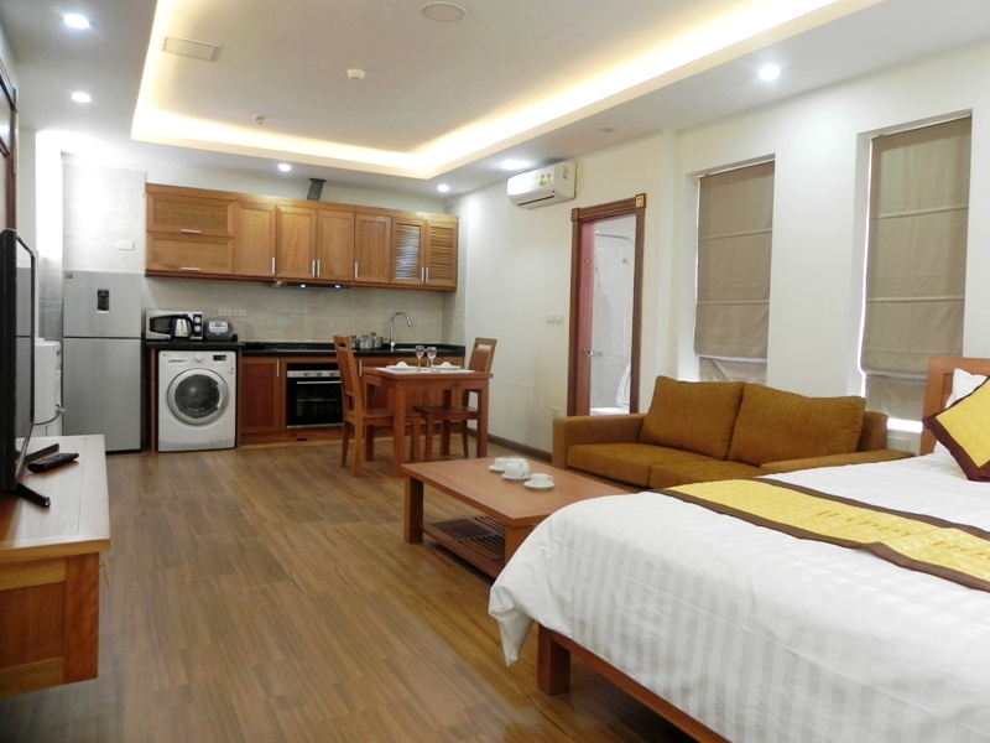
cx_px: 495
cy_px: 372
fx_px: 744
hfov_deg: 67.3
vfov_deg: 53.1
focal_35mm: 26
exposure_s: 1/31.7
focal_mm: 4.6
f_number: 2.8
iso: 160
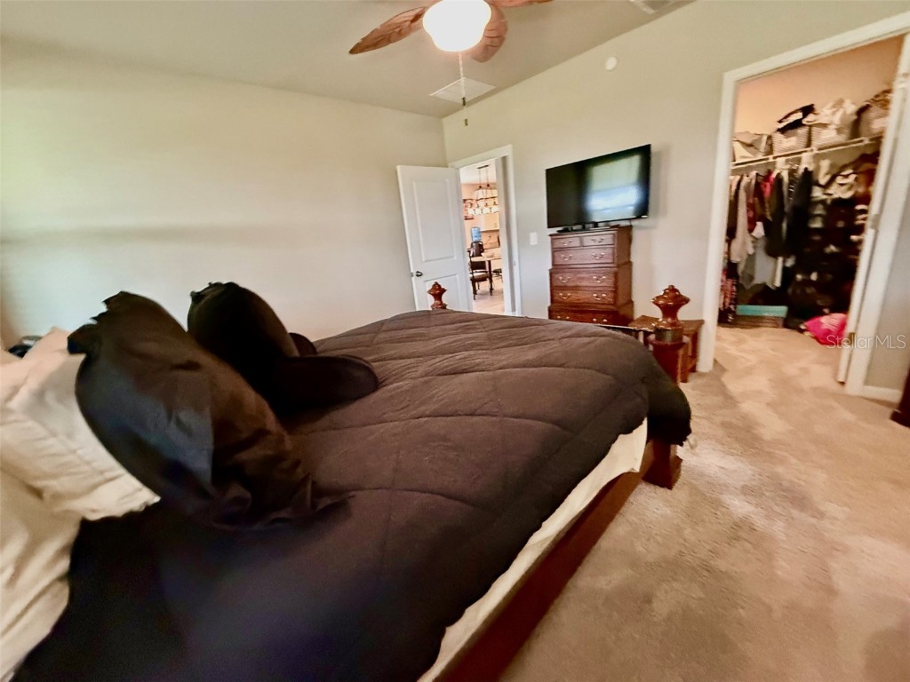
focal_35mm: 14
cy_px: 341
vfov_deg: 85.7
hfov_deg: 102.1
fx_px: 368
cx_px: 455
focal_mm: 2.22
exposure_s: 1/60
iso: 1000
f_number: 2.2
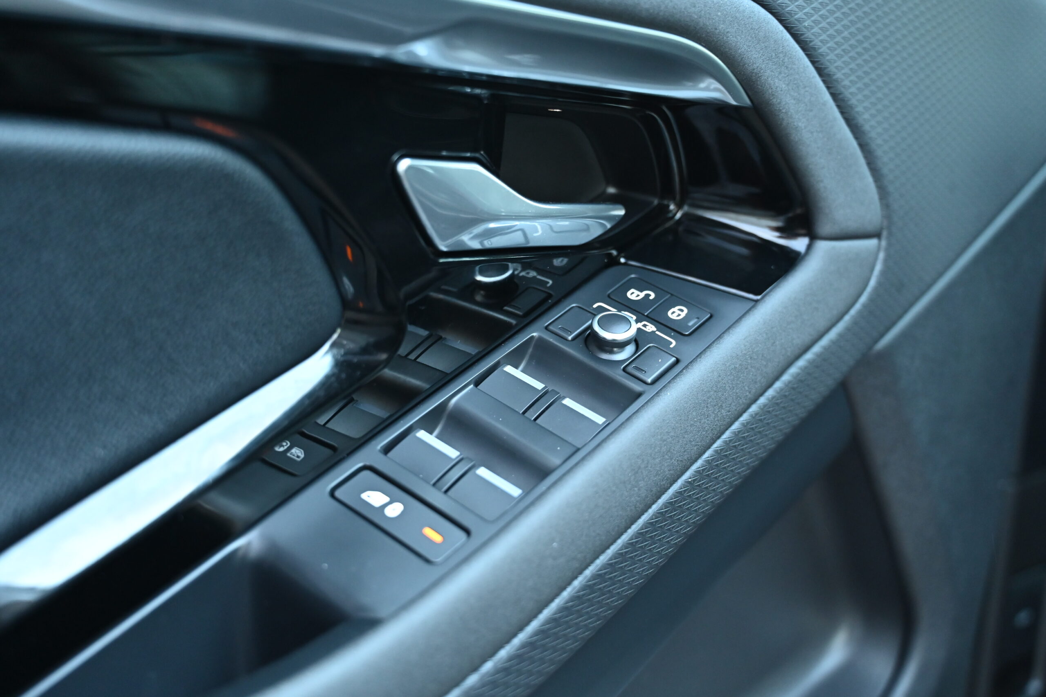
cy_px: 348
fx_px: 1249
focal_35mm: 43
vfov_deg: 31.2
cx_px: 523
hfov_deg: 45.4
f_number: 4
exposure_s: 1/80
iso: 3200
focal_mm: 43
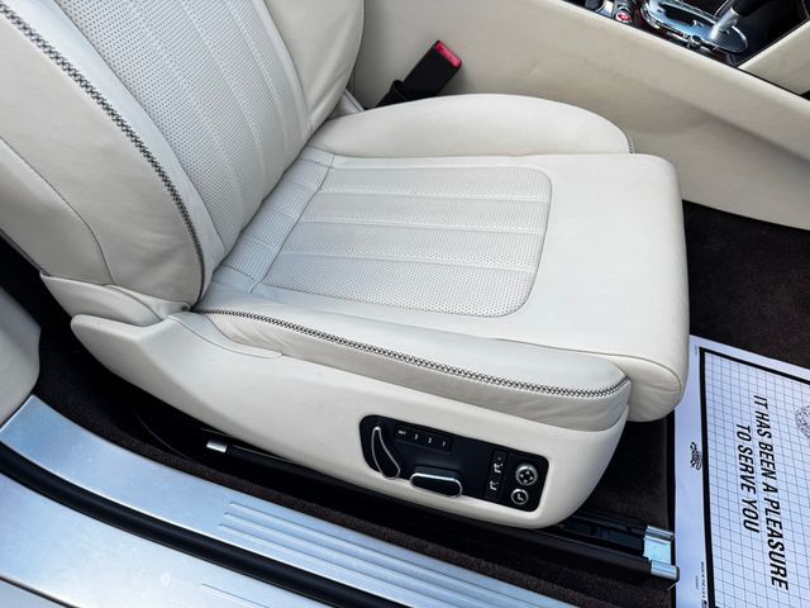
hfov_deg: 71.6
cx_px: 405
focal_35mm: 24
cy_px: 304
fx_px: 562
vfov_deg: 56.8
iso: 80
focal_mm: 6.76
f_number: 1.78
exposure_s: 1/484
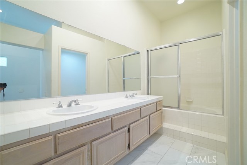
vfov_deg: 77.4
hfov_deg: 100.4
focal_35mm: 15
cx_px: 124
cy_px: 82
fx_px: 103
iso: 800
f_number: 5.6
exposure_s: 1/30
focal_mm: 10
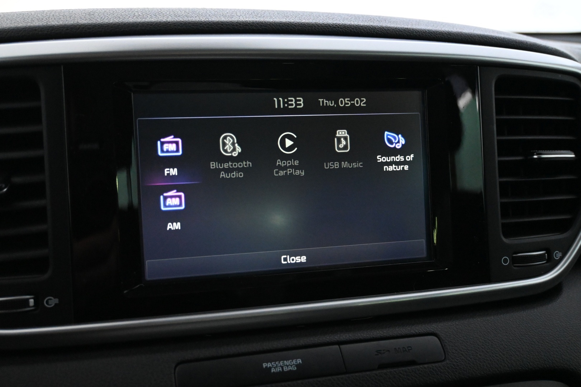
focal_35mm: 39
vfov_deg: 34.2
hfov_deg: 49.6
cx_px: 290
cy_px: 194
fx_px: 629
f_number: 4.5
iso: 5600
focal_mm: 26
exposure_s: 1/40
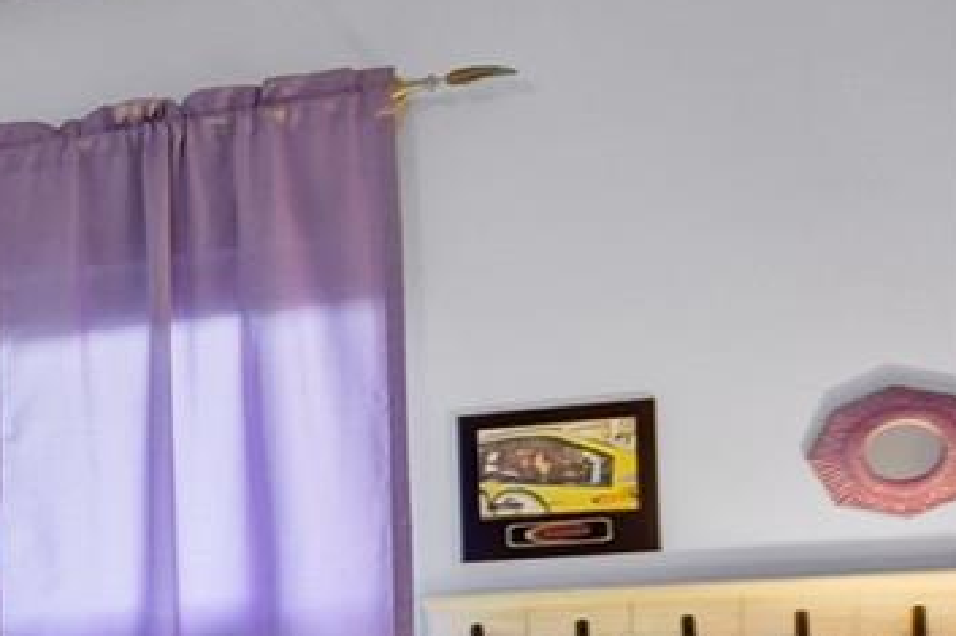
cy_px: 668
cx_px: -1197
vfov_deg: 19.3
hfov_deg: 16.5
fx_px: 1805
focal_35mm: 68
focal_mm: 10
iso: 200
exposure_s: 1/5
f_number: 10
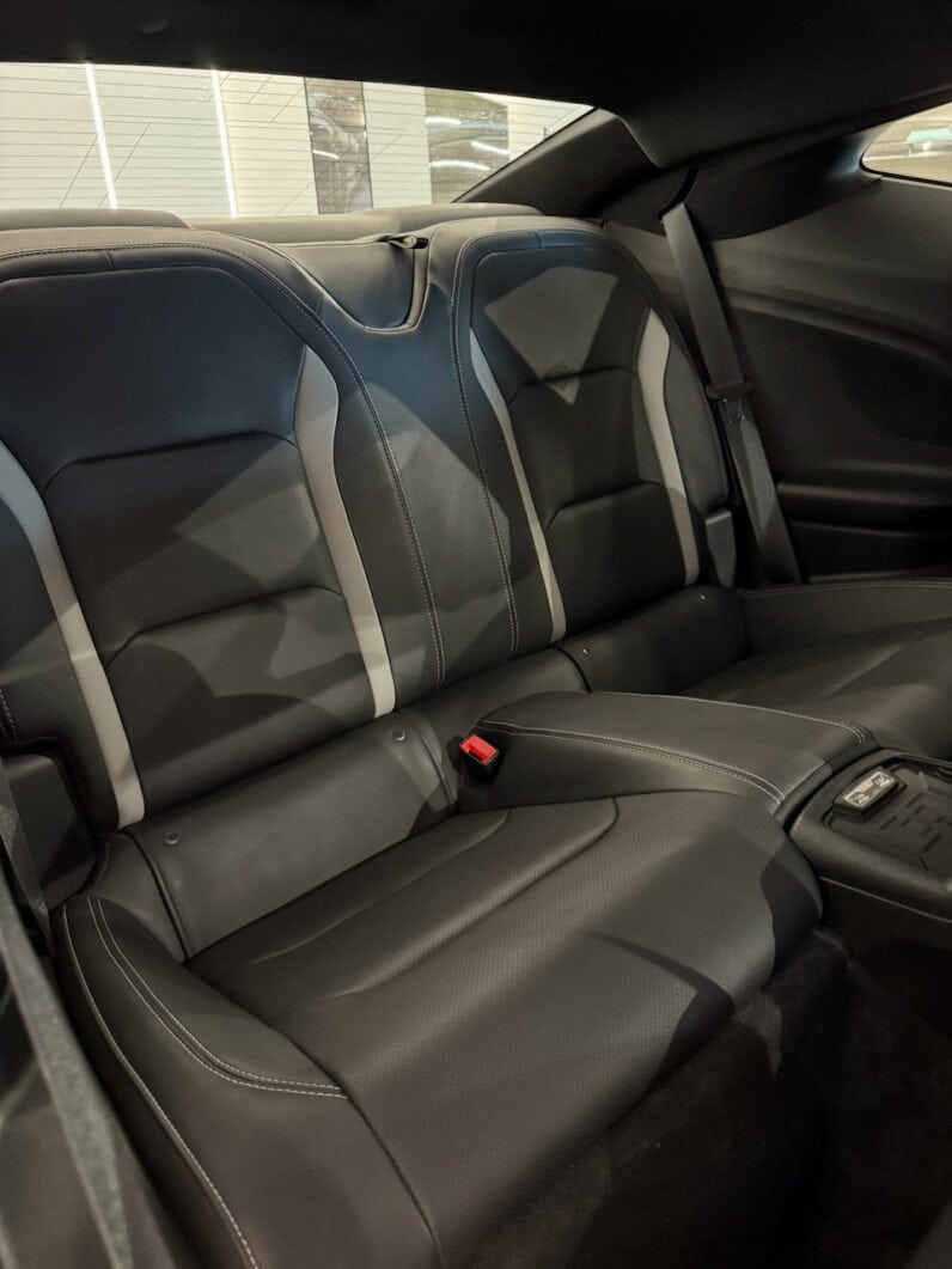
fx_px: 880
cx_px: 476
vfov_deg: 71.6
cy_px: 634
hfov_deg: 56.8
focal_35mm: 24
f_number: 1.78
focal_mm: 6.76
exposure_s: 1/25
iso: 1000
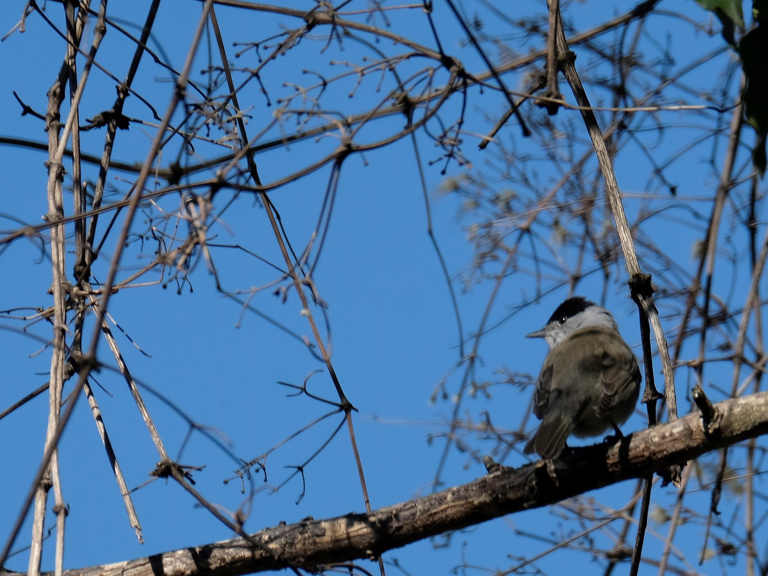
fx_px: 20543
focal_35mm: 926
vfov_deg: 1.6
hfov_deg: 2.1
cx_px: 380
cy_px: 313
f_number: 8
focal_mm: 400
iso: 500
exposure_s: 1/1000
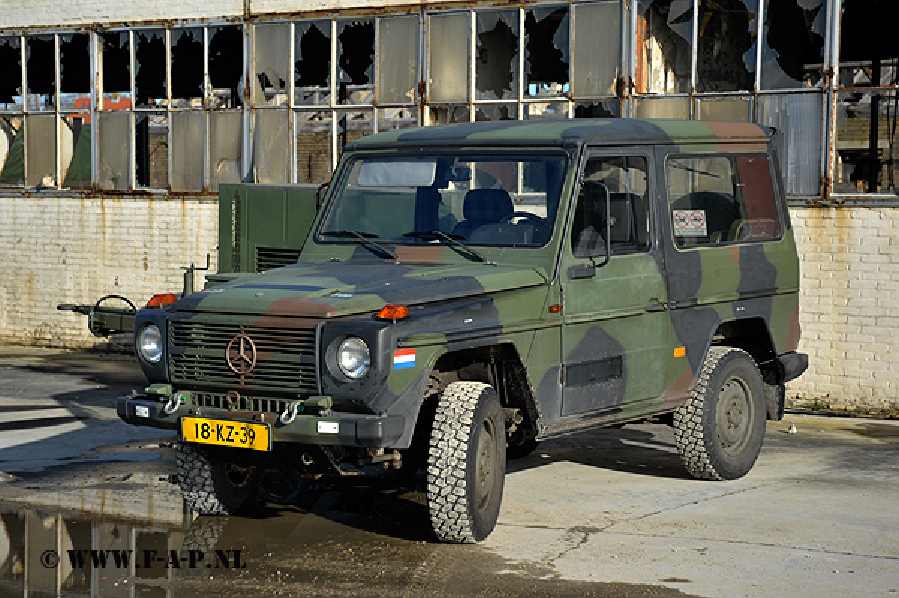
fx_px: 2121
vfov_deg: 16.0
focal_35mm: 85
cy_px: 299
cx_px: 450
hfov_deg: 23.9
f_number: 5.6
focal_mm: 85
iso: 200
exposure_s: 1/500
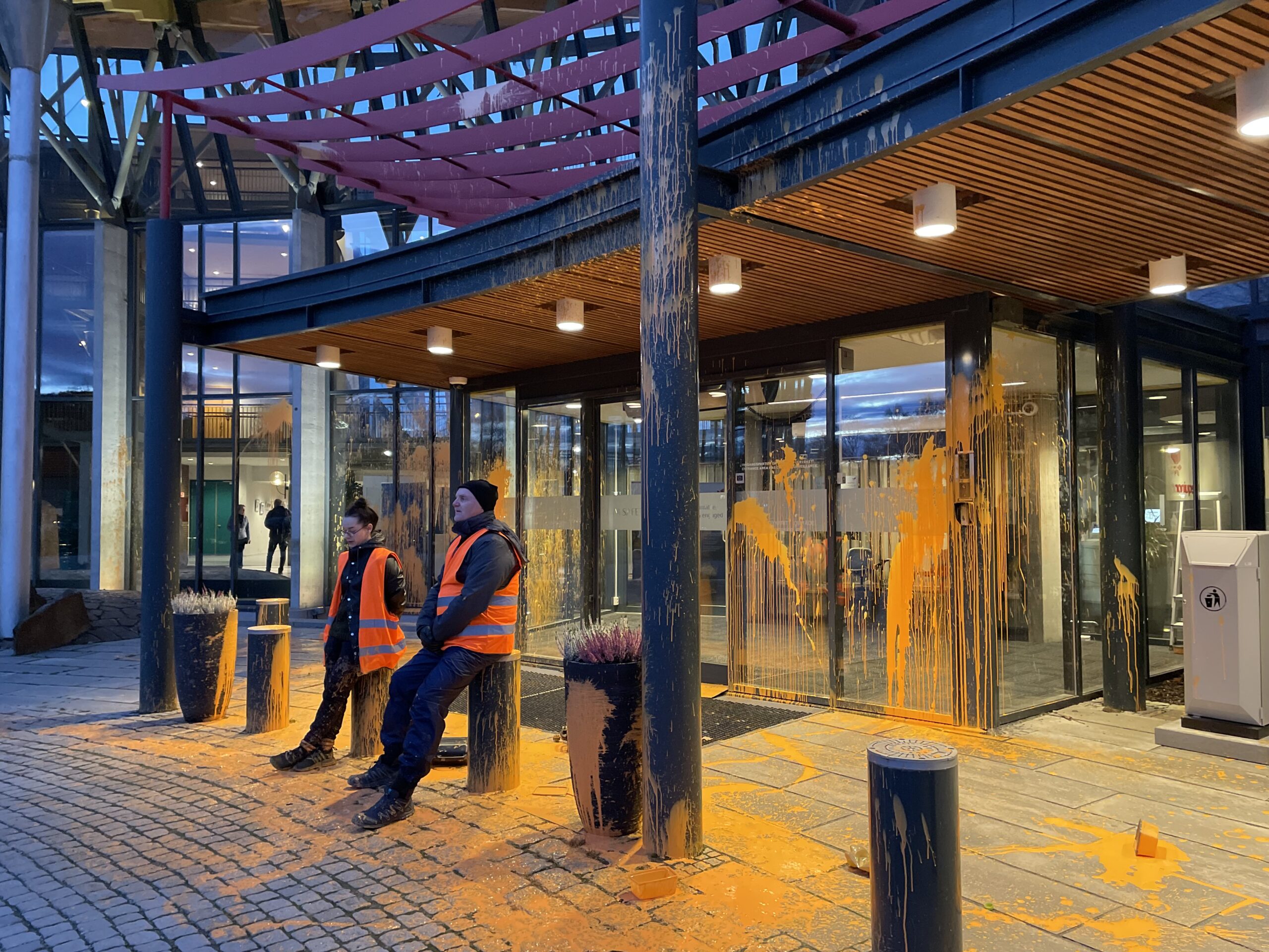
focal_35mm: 26
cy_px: 476
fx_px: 953
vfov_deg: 53.1
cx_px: 634
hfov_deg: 67.3
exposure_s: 1/50
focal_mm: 4.2
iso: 500
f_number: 1.6
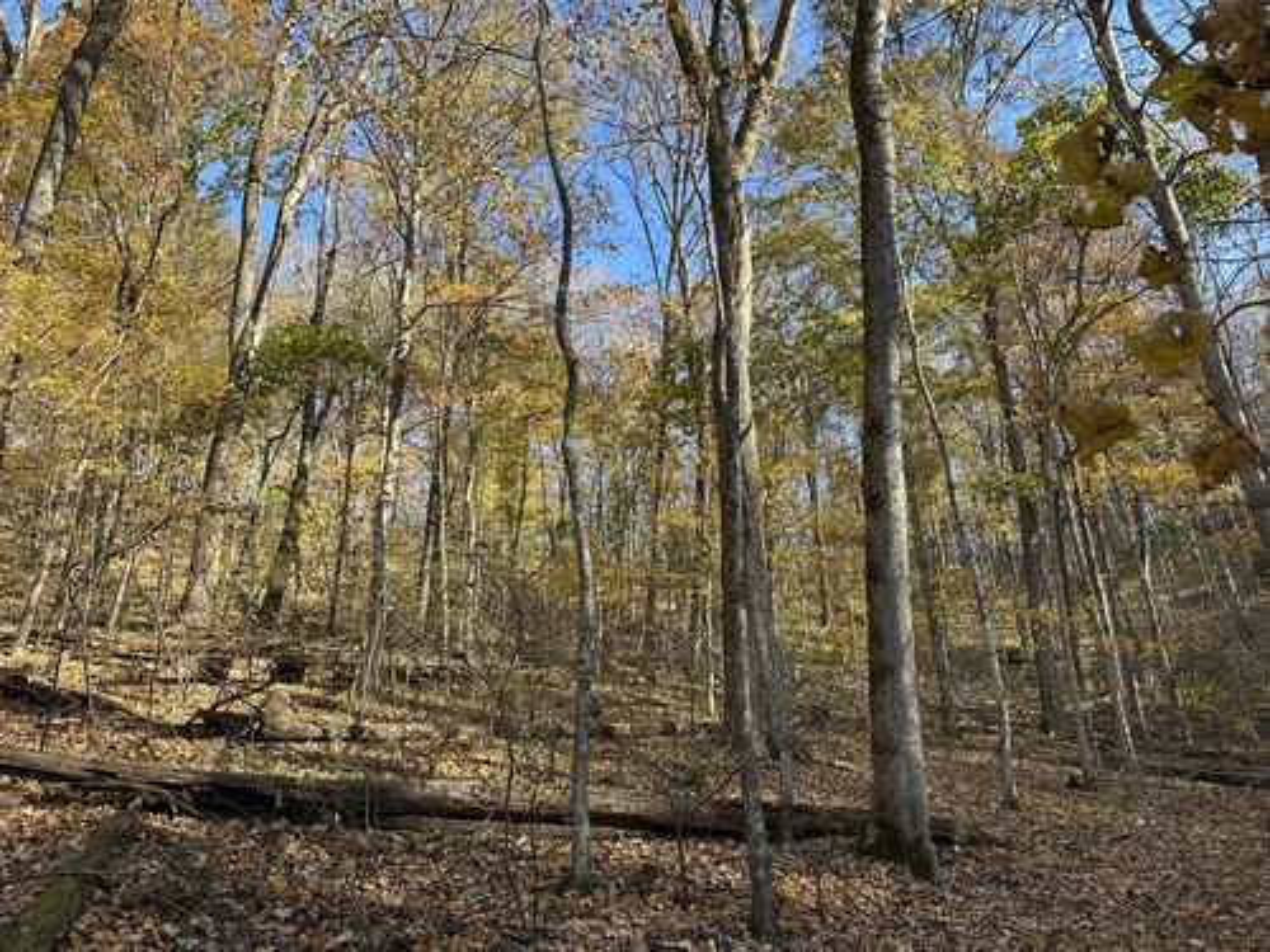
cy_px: 476
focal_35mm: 24
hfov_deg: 71.6
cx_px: 635
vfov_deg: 56.8
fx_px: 881
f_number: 1.78
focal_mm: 6.86
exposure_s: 1/676
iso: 80
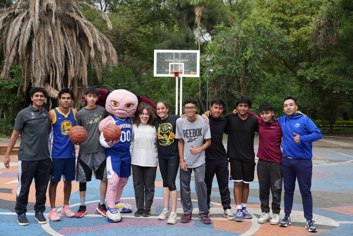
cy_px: 118
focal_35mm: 44
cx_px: 176
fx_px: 431
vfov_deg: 30.5
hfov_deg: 44.5
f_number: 4.5
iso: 200
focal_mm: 44
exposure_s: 1/250
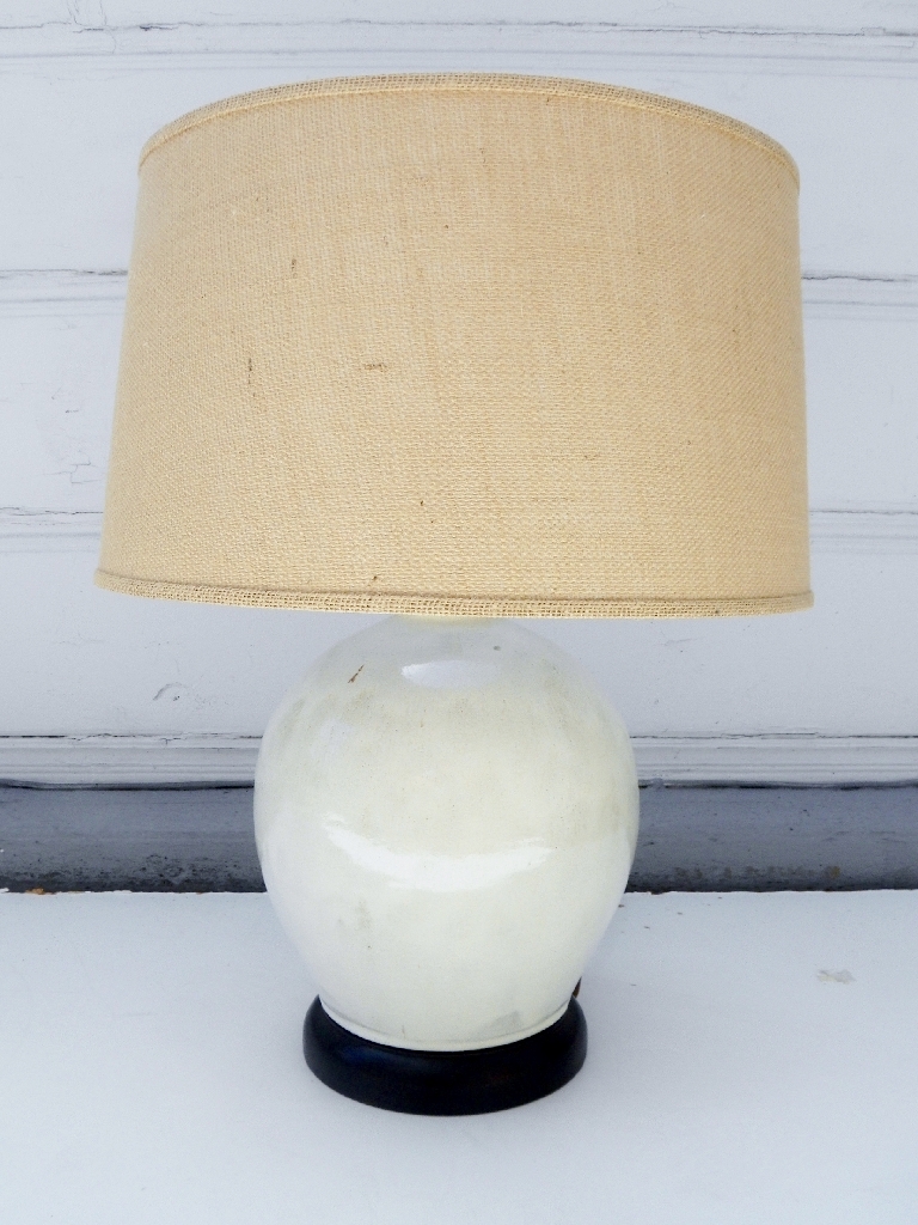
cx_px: 459
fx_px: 919
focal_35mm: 26
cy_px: 612
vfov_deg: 67.3
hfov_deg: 53.1
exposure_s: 1/250
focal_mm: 4.6
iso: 64
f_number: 4.5
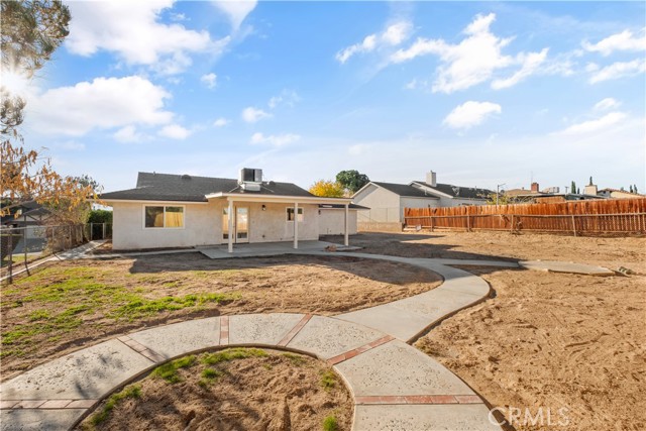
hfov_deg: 100.4
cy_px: 216
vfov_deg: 77.4
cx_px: 323
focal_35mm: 15
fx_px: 269
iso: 200
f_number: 10
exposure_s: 1/240
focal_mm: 10
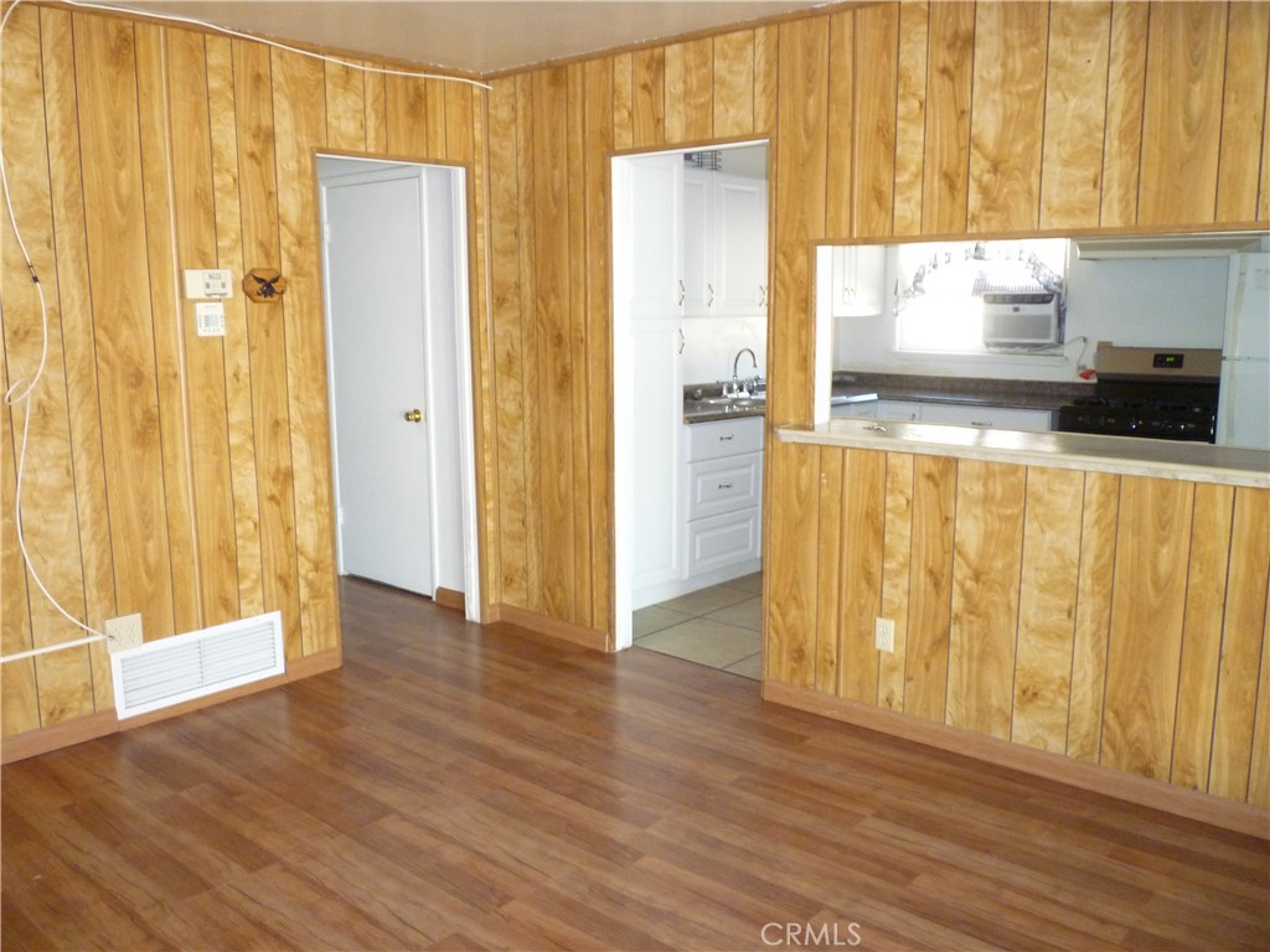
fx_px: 1064
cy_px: 476
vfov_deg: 48.2
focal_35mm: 29
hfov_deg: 61.7
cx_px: 635
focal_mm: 5.2
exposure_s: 1/30
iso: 400
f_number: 3.3
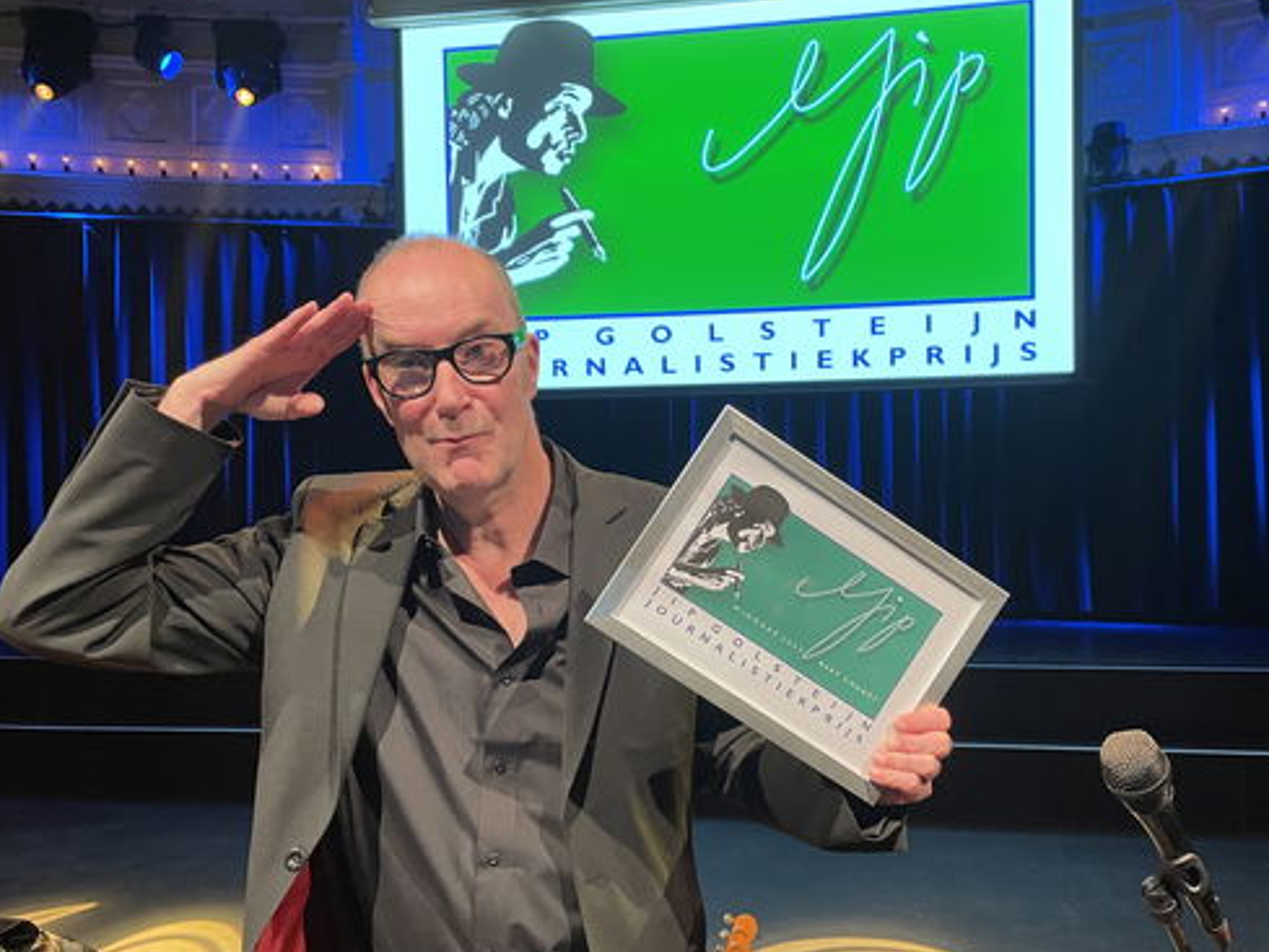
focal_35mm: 30
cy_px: 493
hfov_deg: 59.8
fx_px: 1100
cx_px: 711
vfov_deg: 46.8
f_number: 1.6
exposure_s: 1/50
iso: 160
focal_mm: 4.2
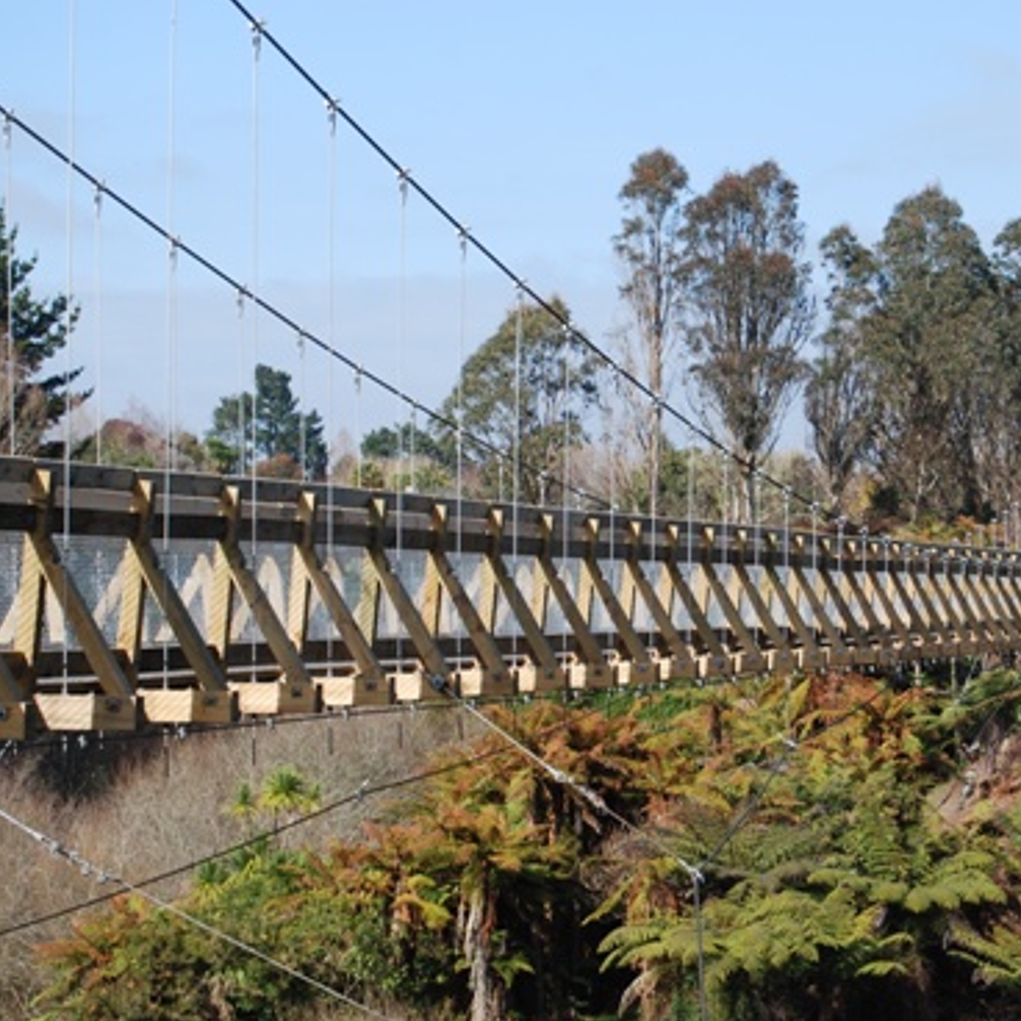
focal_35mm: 114
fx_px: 3794
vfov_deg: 15.3
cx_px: 703
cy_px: 544
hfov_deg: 15.3
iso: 100
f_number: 7.1
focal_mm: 55
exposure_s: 1/200
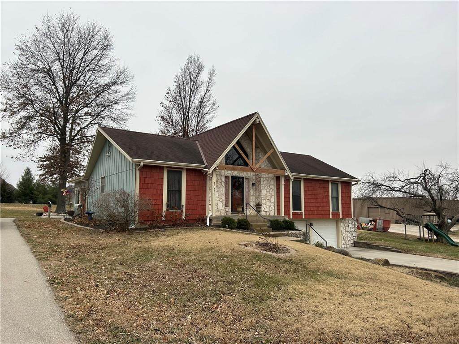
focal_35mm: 26
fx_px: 345
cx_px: 230
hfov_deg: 67.3
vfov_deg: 53.1
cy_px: 172
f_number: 1.5
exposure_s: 1/466
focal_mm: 5.7
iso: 50
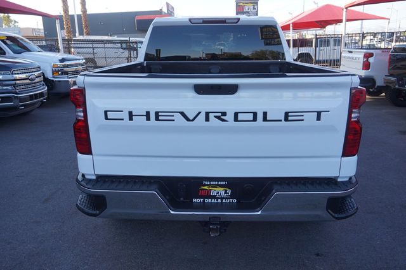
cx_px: 203
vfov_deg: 45.6
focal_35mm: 28
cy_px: 135
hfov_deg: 64.6
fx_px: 321
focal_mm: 19
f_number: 5.6
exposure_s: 1/80
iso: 100
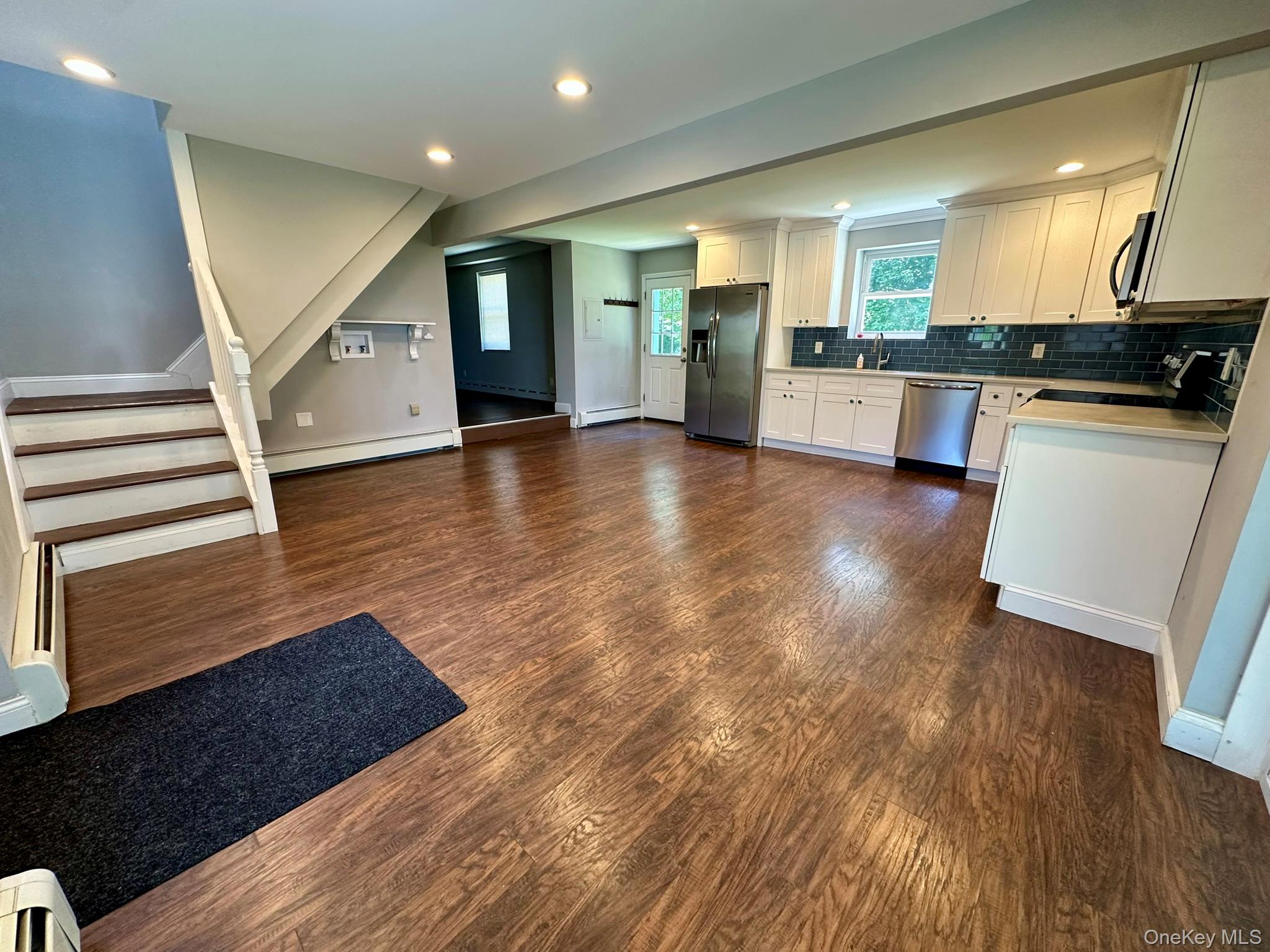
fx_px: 514
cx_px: 635
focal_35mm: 14
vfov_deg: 85.7
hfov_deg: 102.1
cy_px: 476
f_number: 2.2
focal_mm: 2.22
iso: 160
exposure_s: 1/60
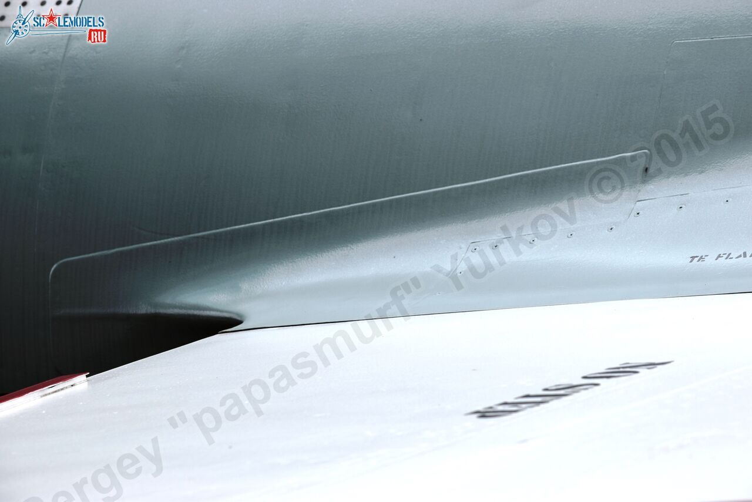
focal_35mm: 153
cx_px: 376
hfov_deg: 13.4
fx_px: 3198
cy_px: 251
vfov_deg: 9.0
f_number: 10
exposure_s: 1/400
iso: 200
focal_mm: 102
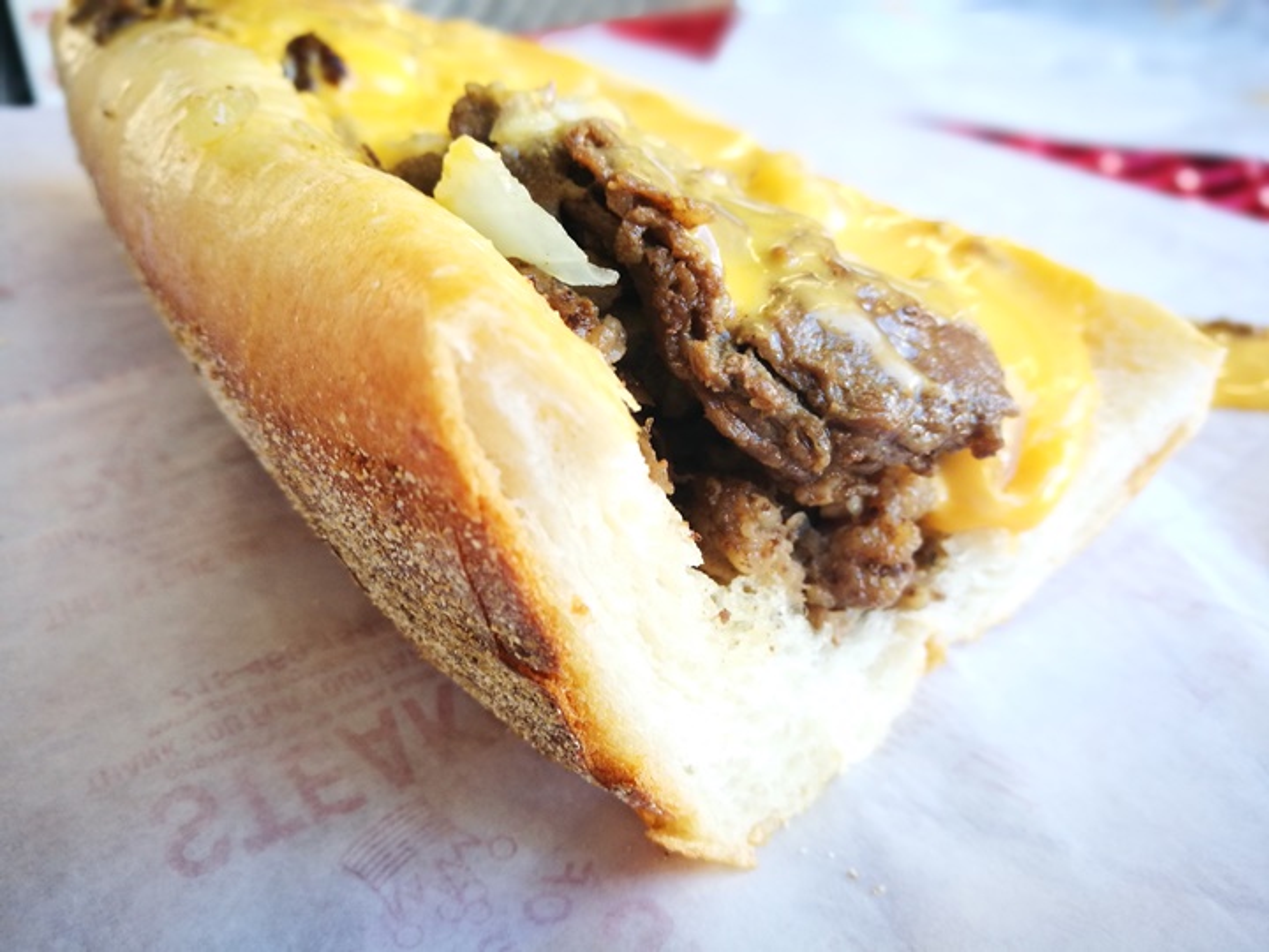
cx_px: 634
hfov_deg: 65.3
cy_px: 476
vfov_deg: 51.4
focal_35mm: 27
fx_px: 990
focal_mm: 4.5
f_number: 4
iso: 160
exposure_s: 1/40
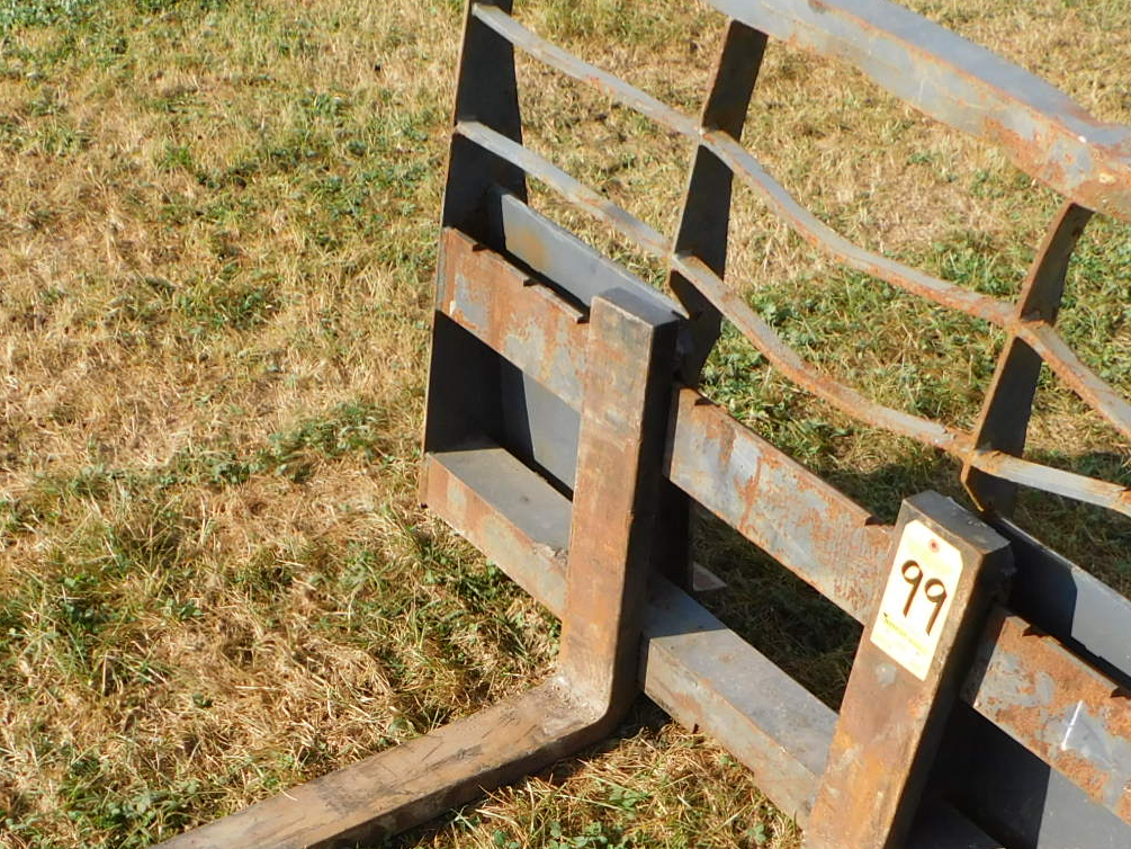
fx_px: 1699
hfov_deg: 36.7
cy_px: 758
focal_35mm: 52
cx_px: 446
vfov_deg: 27.1
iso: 125
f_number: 3
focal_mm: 4
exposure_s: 1/800
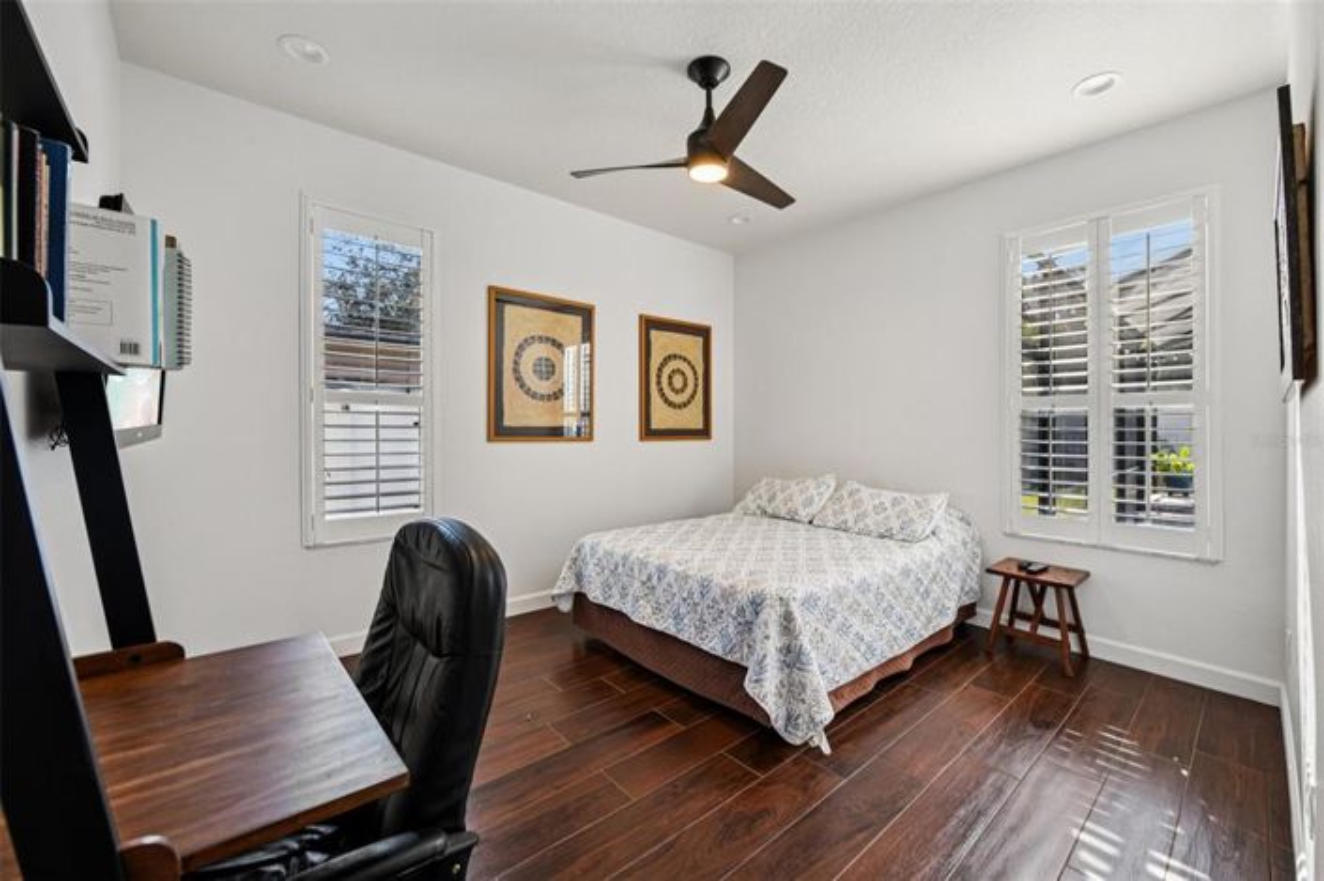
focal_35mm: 14
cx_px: 662
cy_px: 440
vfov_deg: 81.1
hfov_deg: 104.3
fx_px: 515
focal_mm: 14
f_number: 8
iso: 400
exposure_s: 1/30
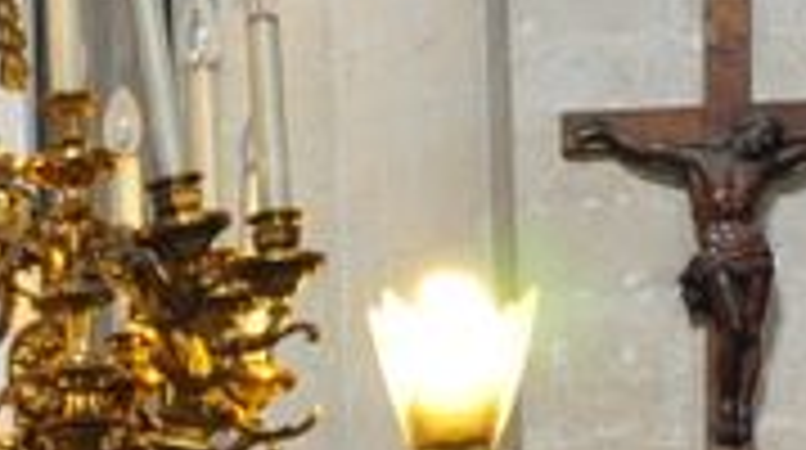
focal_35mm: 216
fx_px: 4609
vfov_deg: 5.5
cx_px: -1450
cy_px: 927
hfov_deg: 8.6
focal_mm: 24
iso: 400
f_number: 6.3
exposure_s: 1/15
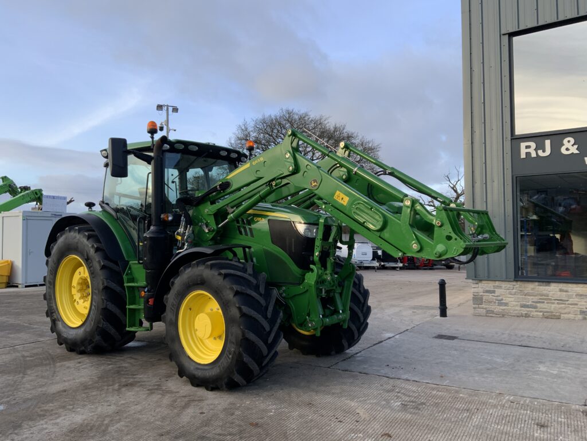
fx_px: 492
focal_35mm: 29
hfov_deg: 61.7
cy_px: 220
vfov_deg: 48.2
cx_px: 294
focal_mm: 3
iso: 16
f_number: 1.8
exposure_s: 1/409
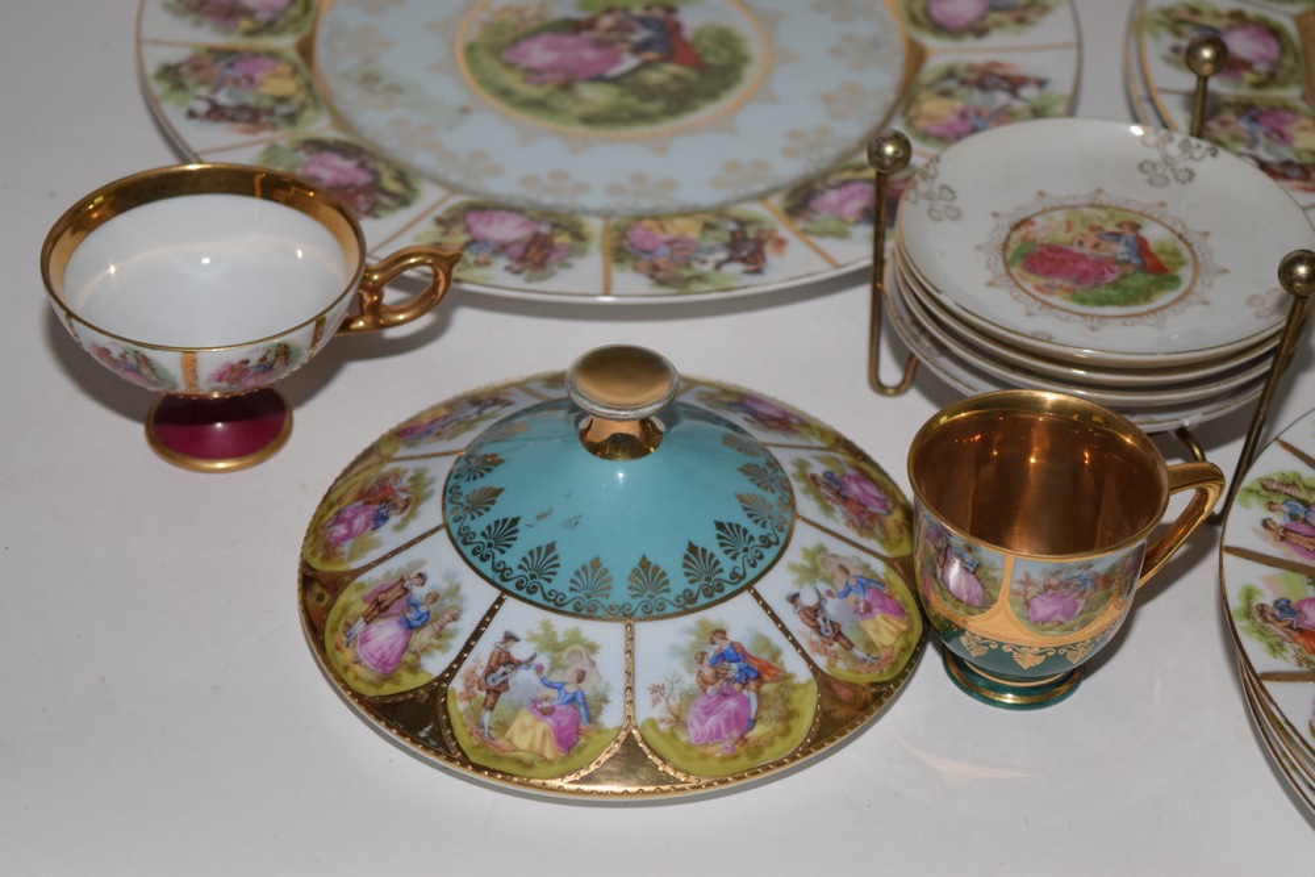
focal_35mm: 82
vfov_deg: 16.6
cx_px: 658
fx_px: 3014
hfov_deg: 24.6
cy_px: 438
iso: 800
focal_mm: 55
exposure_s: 1/100
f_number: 5.6
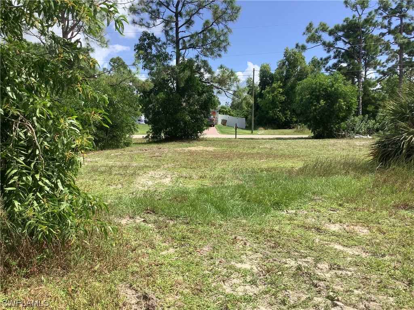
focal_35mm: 31
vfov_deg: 45.4
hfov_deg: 58.4
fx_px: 371
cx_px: 207
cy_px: 155
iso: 25
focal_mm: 3.3
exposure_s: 1/1235
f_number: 2.4
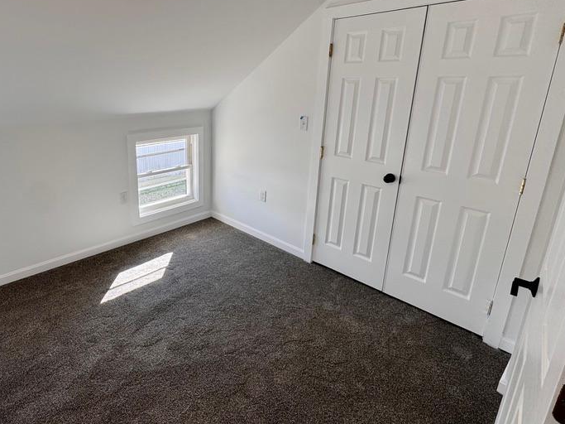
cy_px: 173
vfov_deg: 63.0
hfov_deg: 76.8
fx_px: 343
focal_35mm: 21
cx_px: 194
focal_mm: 2.22
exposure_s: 1/121
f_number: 2.2
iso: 40
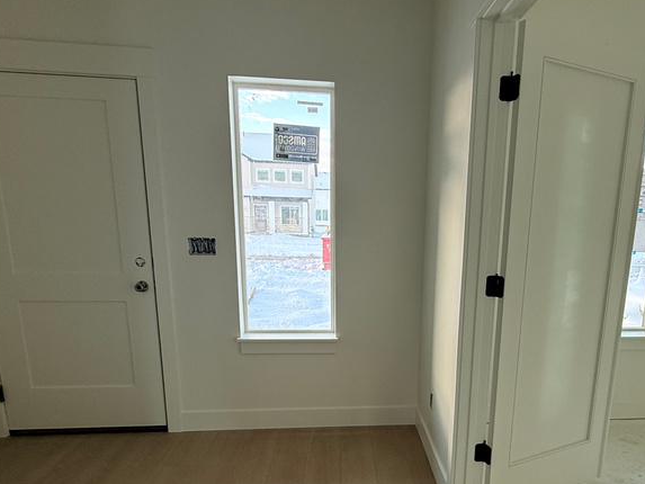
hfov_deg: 68.4
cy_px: 316
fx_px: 466
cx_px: 397
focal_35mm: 25
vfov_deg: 54.0
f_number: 2.2
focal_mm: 2.22
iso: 80
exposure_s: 1/99
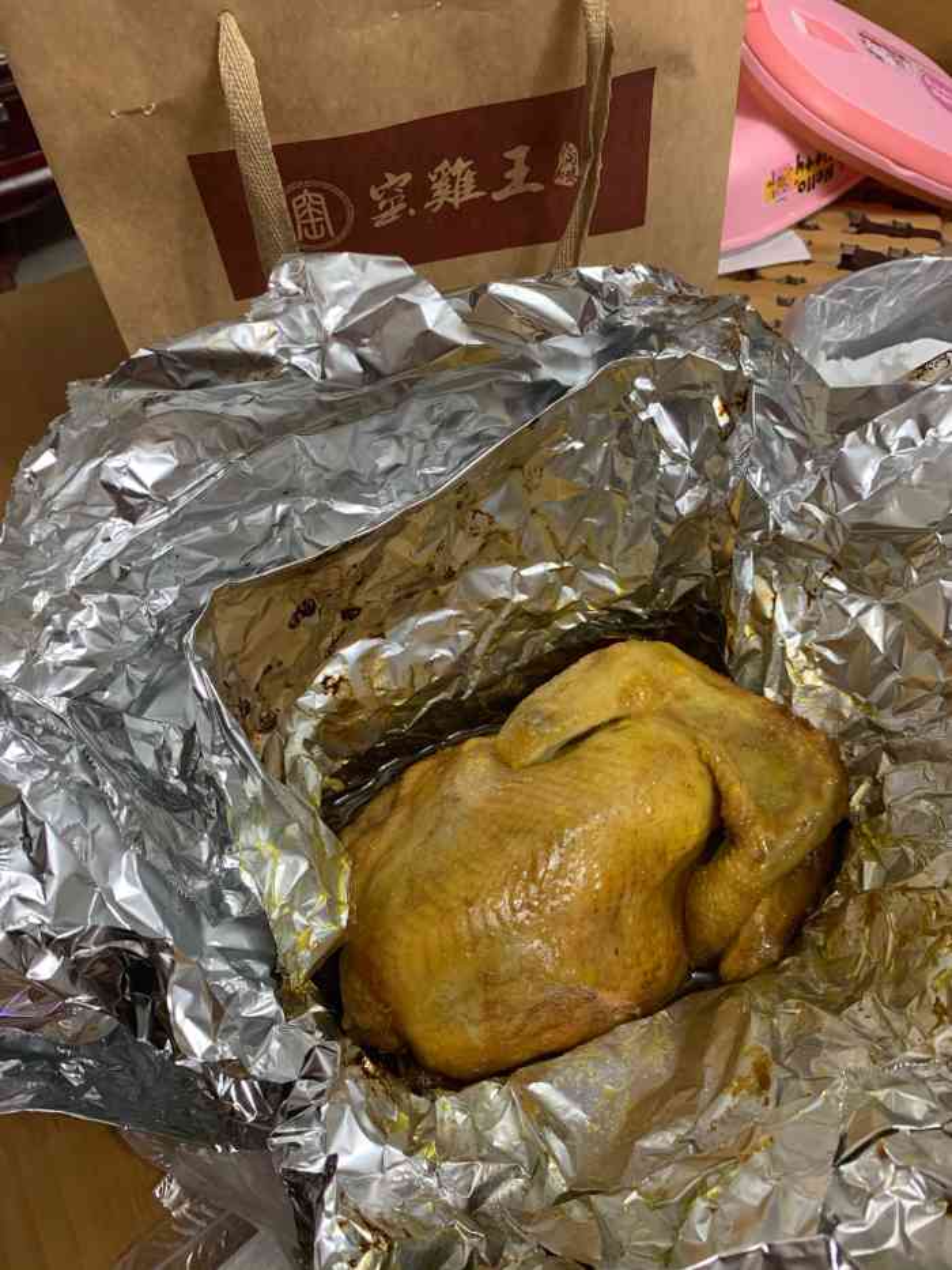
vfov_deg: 67.3
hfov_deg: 53.1
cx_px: 476
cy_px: 635
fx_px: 953
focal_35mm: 26
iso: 200
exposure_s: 1/50
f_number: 1.8
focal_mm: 4.25
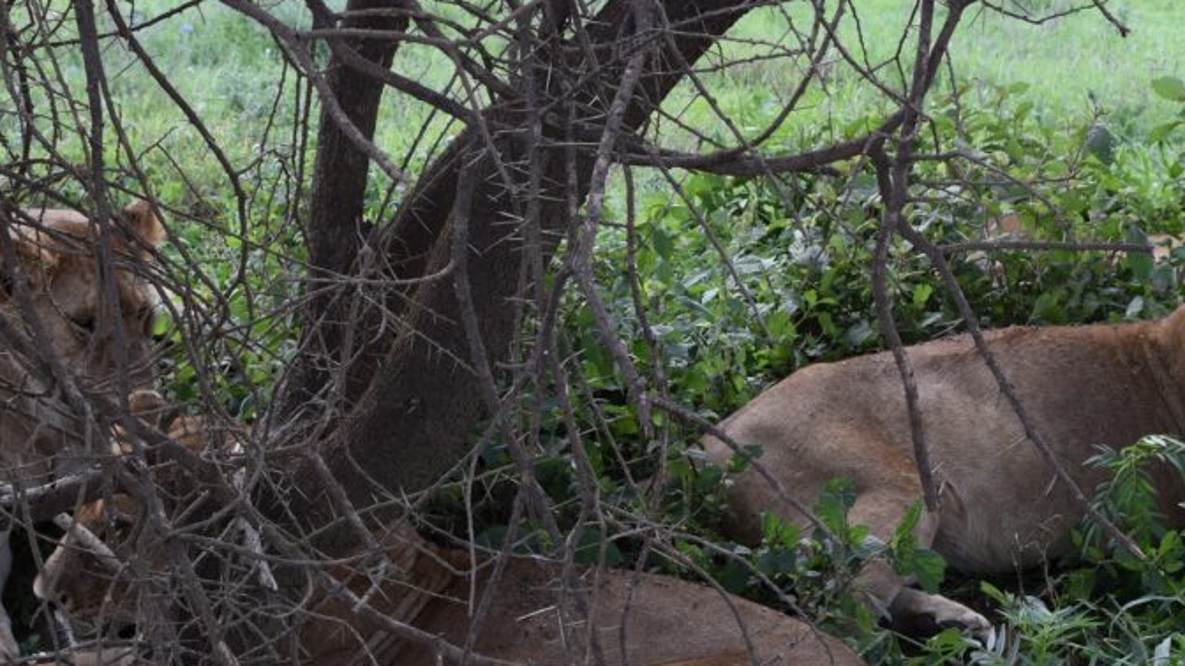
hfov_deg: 25.3
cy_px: 482
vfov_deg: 14.4
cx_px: 772
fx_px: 2633
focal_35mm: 84
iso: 400
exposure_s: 1/160
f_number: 6.3
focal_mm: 35
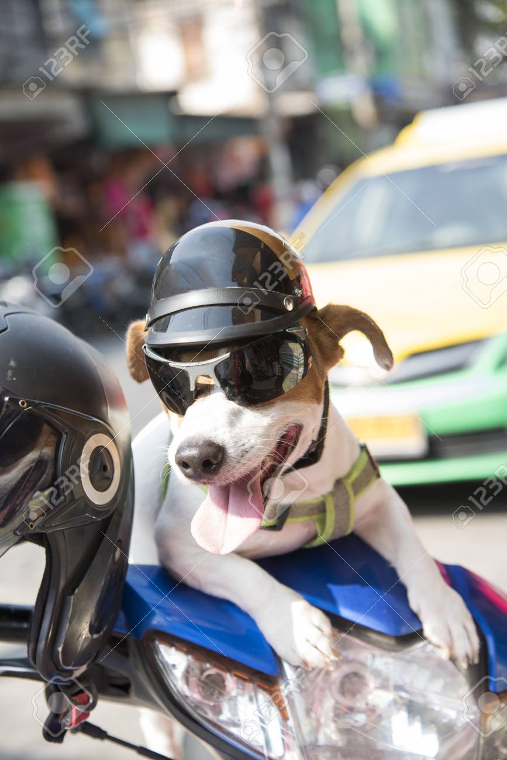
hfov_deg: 17.5
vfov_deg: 26.0
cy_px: 380
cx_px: 254
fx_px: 1647
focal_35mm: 78
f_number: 5
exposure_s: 1/125
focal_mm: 78
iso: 160
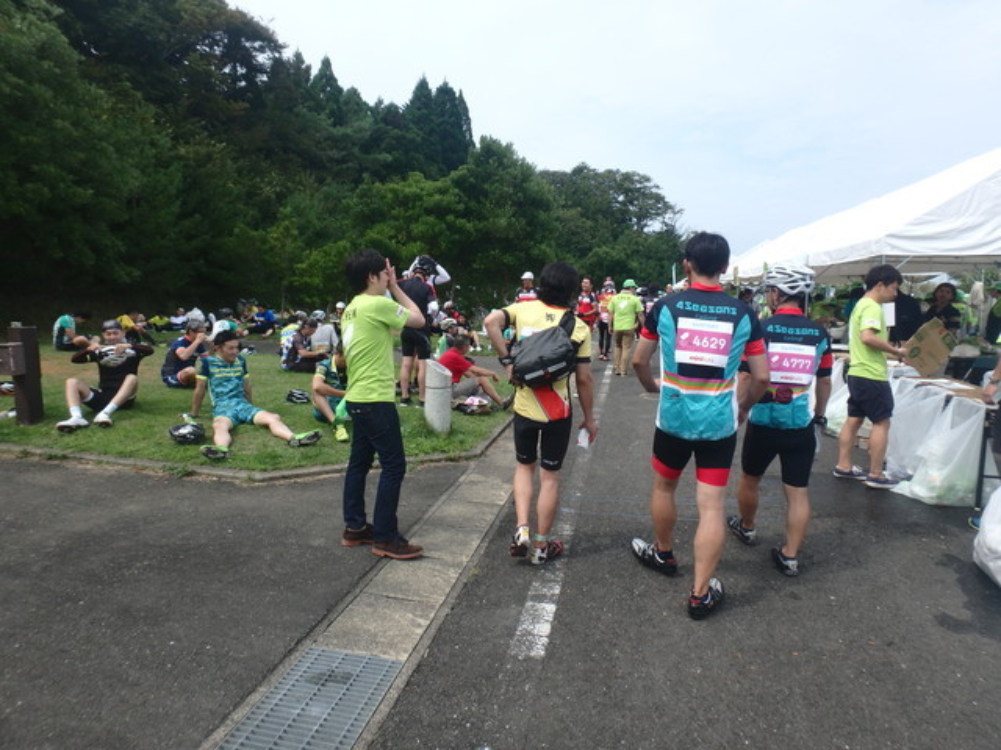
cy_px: 375
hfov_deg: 79.0
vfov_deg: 63.4
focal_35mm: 21
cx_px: 500
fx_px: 607
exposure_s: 1/1000
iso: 125
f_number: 3.5
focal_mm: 3.7
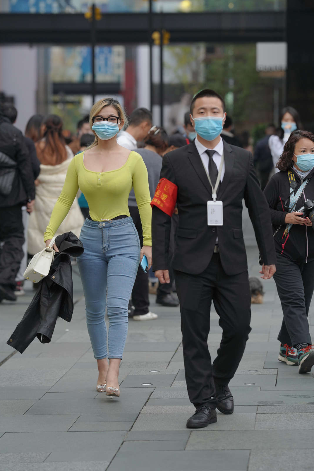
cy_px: 219
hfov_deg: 9.1
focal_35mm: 151
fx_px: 1975
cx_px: 146
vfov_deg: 13.6
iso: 640
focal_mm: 135
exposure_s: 1/640
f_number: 3.5
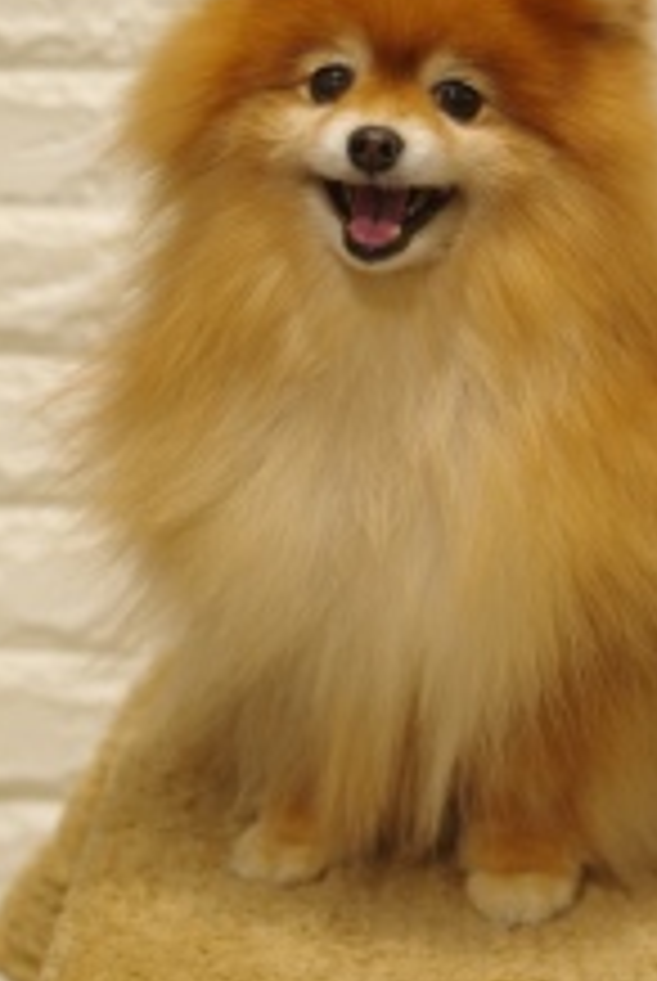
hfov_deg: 9.2
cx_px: 428
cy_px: 252
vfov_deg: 13.6
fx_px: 4093
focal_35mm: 150
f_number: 4
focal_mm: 55
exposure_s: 1/200
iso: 500
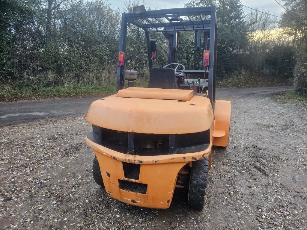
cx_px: 154
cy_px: 115
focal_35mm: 23
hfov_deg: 73.9
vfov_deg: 58.9
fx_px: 204
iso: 200
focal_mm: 5.4
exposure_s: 1/142
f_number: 1.8
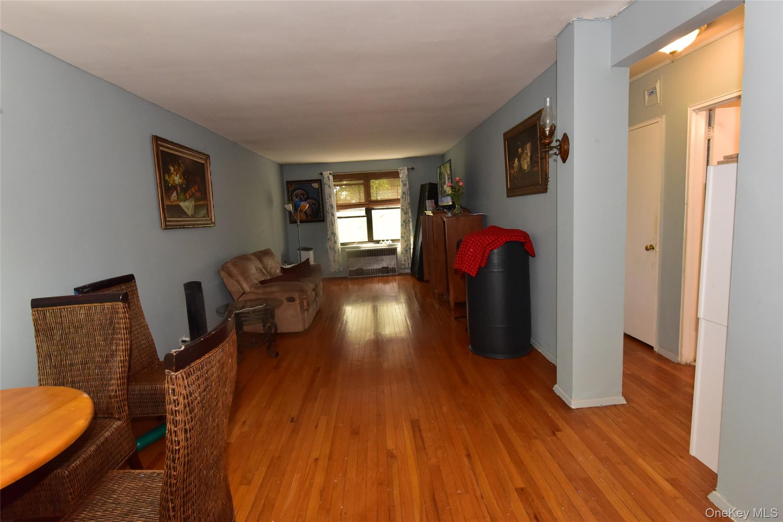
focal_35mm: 18
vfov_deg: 67.4
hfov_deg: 90.0
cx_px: 392
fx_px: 391
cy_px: 261
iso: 3200
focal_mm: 18
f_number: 10
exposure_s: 1/60
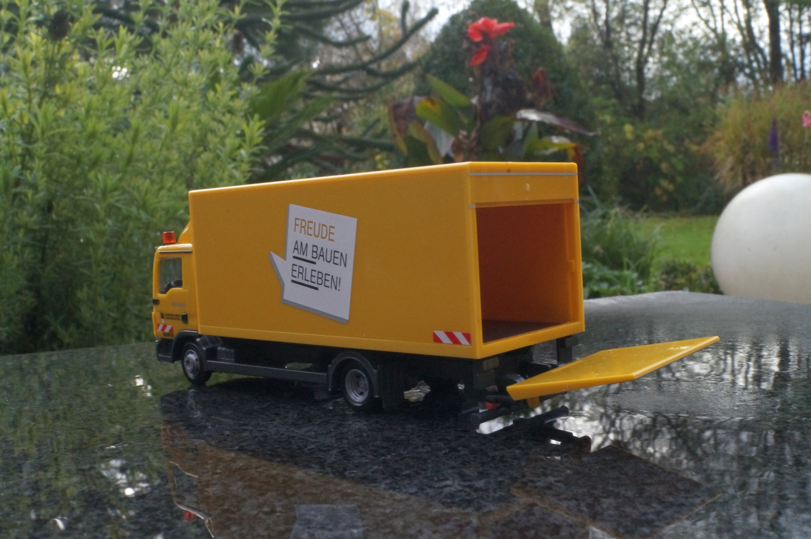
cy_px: 270
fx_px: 878
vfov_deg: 34.2
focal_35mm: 39
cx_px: 406
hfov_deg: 49.6
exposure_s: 1/60
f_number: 25
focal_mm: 26
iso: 1600
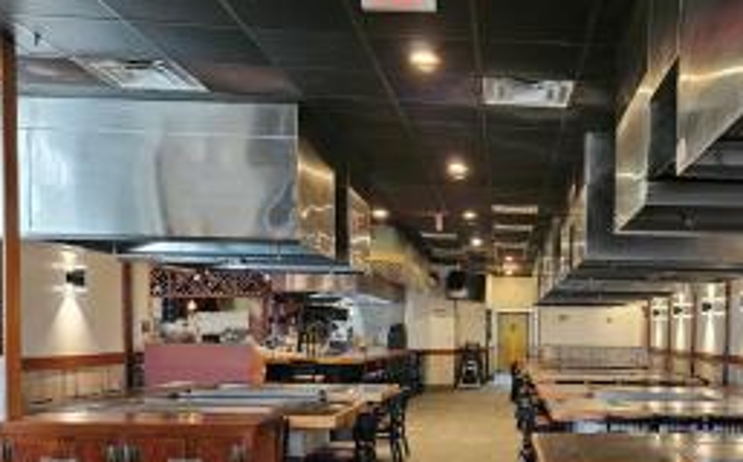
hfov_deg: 49.4
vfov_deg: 32.6
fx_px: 769
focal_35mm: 38
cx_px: 561
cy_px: 364
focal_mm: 5.4
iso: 640
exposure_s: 1/40
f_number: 1.8
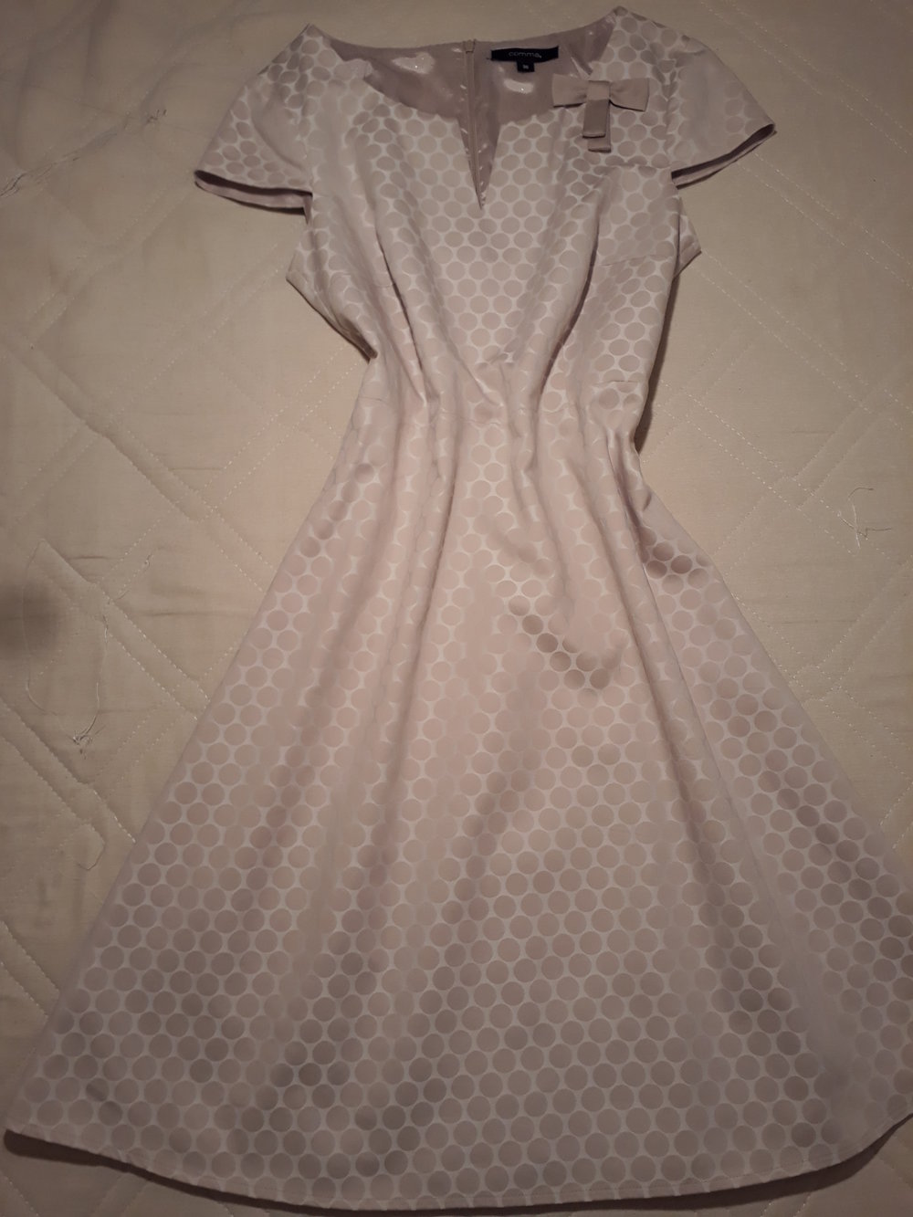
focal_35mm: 27
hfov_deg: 51.4
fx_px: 949
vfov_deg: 65.3
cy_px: 608
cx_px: 456
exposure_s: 1/33
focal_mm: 3.6
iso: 64
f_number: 1.9
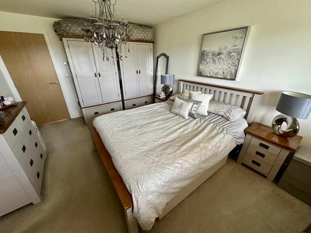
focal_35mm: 14
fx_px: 126
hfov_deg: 102.1
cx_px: 156
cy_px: 116
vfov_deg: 85.7
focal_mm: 2.22
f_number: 2.2
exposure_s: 1/50
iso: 200
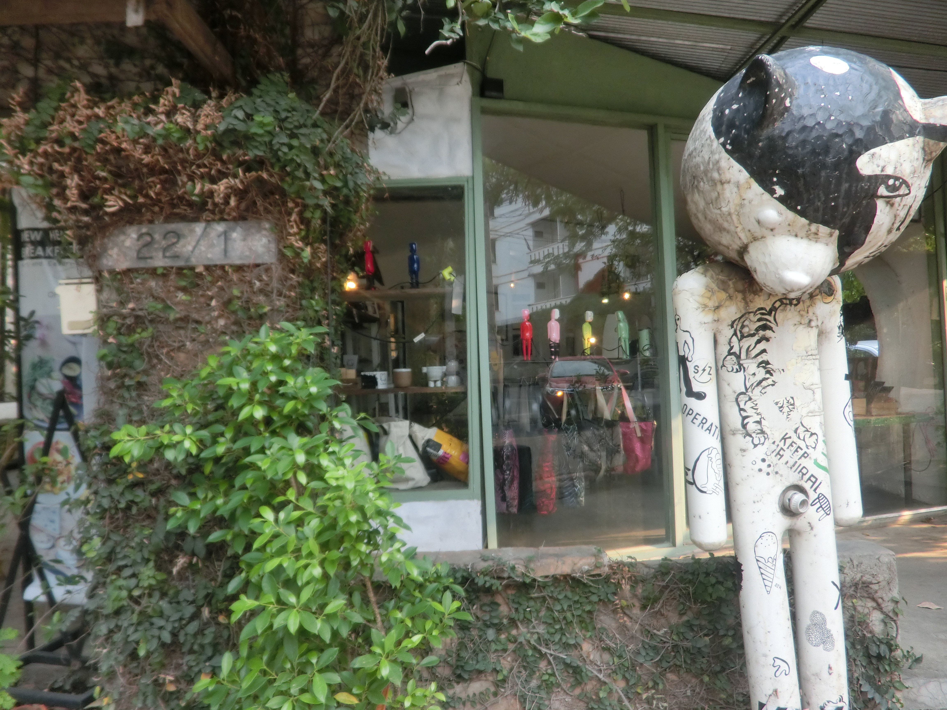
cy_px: 355
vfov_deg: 56.8
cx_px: 474
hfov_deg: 71.6
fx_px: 657
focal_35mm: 24
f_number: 3
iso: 160
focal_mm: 4.24
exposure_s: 1/125
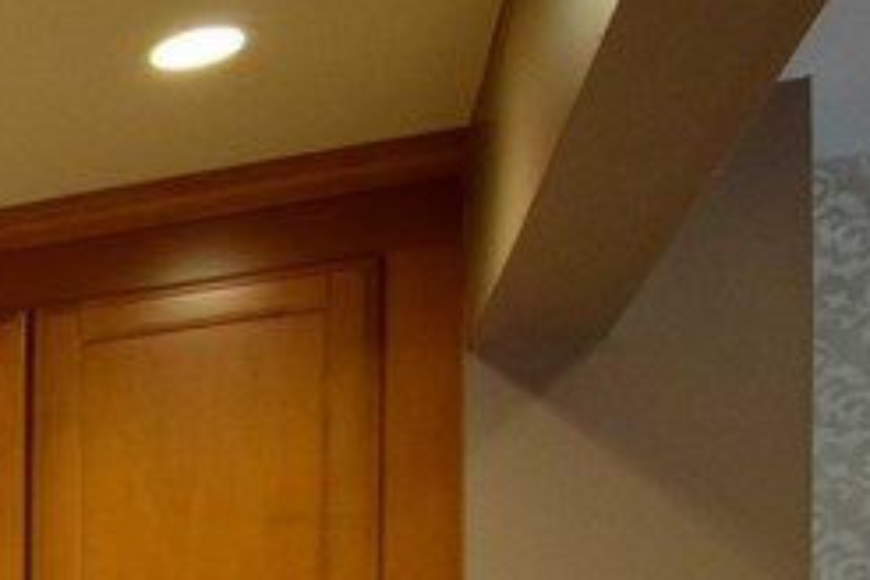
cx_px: -1019
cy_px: 965
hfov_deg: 16.8
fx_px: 1839
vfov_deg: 15.9
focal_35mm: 76
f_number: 4.8
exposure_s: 1/60
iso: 1000
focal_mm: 11.5
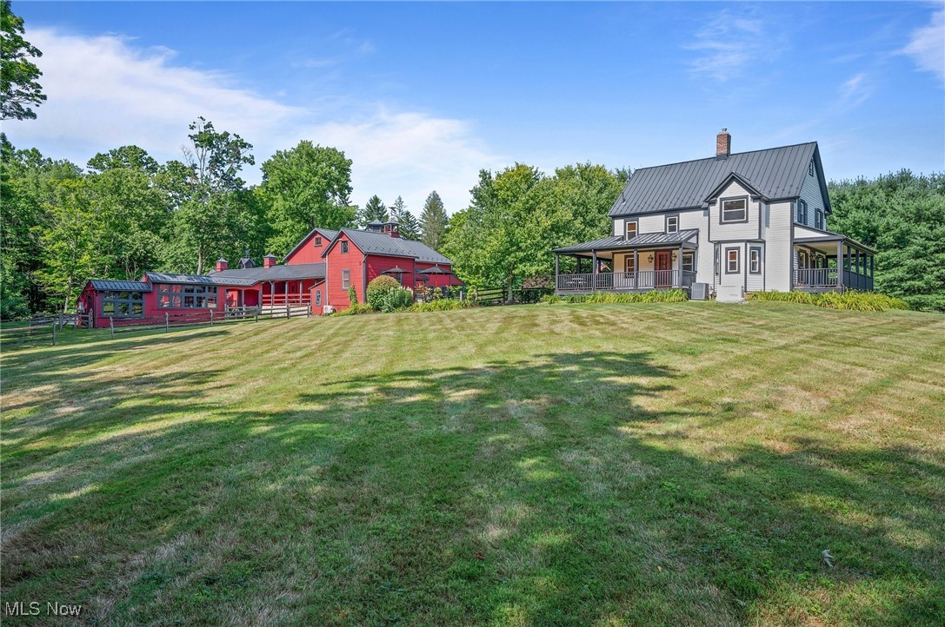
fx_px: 603
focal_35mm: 23
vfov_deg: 55.0
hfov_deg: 76.2
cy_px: 314
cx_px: 472
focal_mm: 23
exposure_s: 1/320
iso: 400
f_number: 8
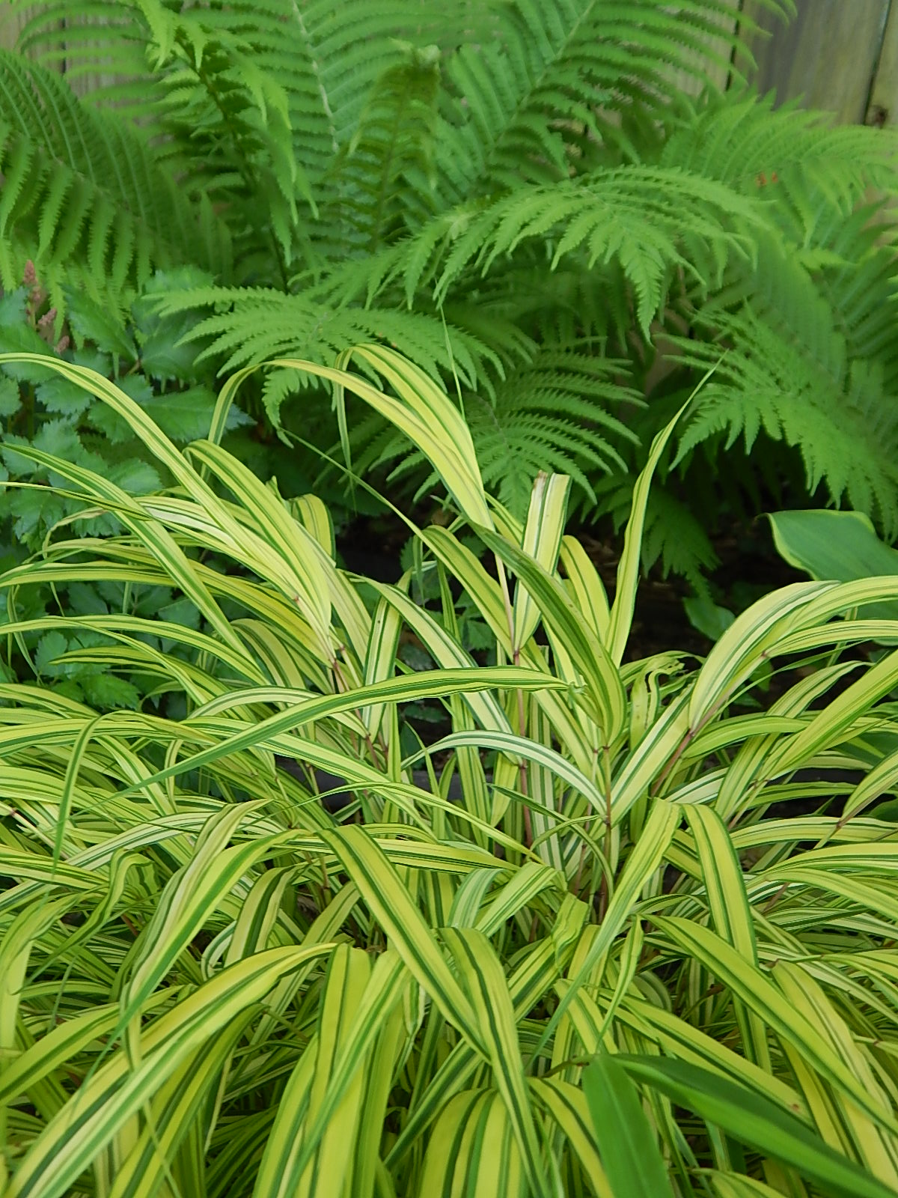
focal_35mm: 43
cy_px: 599
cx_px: 449
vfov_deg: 43.9
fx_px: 1487
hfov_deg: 33.6
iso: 125
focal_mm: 7.7
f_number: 3.6
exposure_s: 1/40
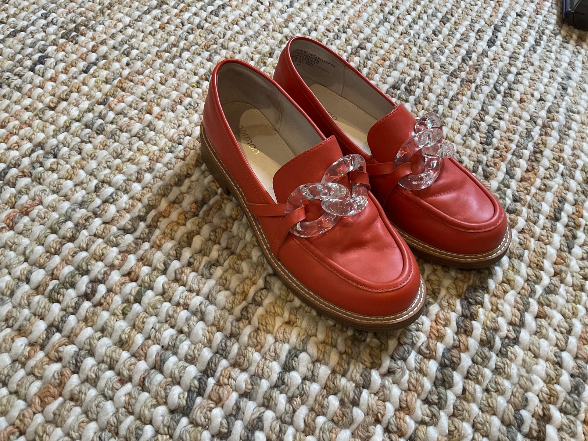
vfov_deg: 48.2
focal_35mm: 29
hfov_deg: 61.7
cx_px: 294
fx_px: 493
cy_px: 220
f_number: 1.8
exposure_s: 1/60
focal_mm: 3
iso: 64
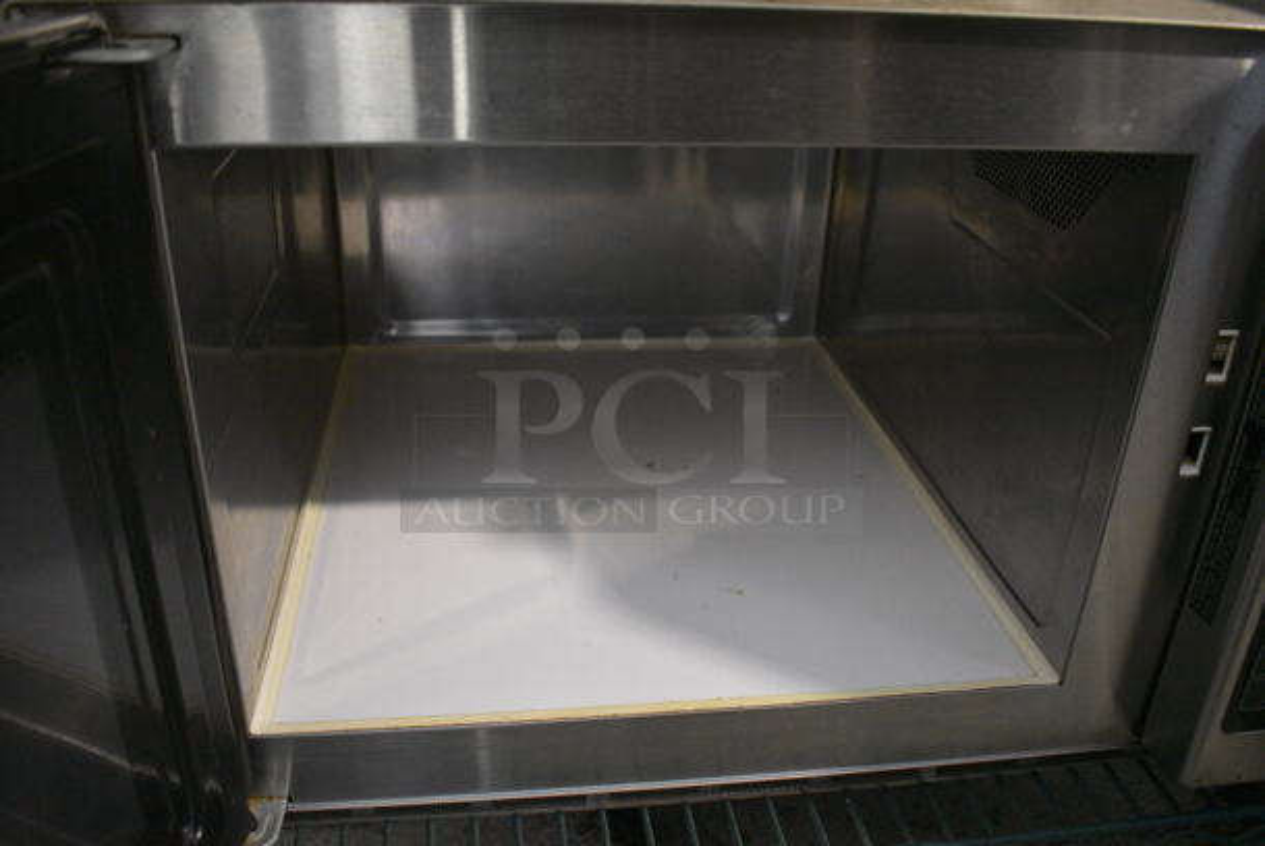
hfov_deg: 61.9
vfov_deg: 43.7
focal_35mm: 30
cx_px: 632
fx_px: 1055
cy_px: 423
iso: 4000
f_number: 3.8
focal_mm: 20
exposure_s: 1/125
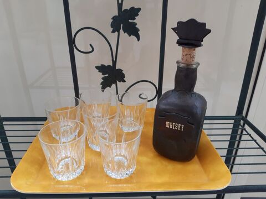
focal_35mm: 26
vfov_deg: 53.1
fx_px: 200
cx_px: 133
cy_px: 100
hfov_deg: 67.3
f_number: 1.7
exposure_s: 1/100
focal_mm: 3.92
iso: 50
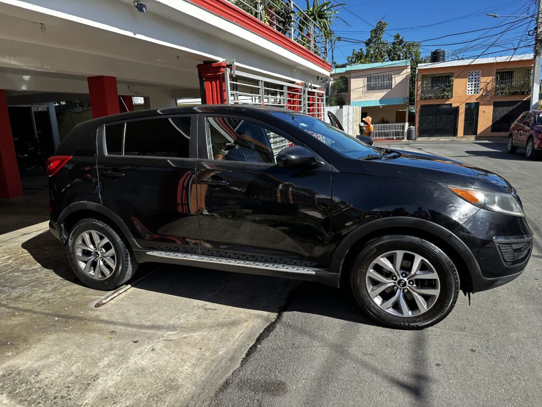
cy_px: 204
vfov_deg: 56.8
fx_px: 376
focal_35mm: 24
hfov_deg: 71.6
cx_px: 271
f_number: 1.78
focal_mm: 6.86
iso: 80
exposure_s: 1/1949
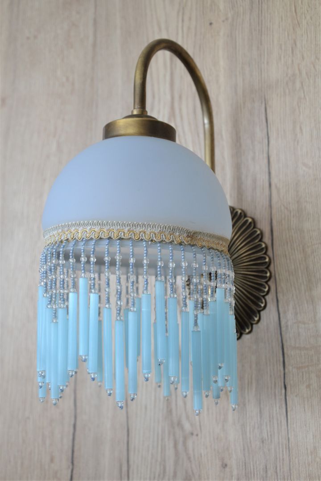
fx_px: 562
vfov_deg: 46.4
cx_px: 160
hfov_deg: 31.9
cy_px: 240
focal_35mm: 42
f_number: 5
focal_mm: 28
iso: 400
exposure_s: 1/100
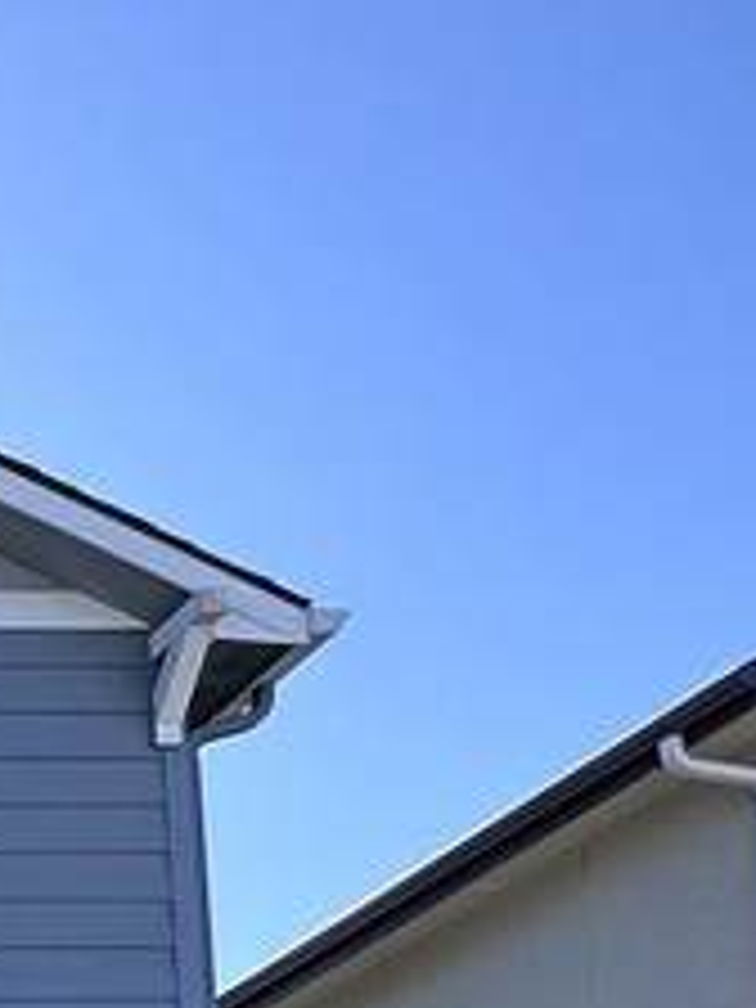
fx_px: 2330
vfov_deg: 20.6
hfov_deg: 13.8
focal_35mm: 80
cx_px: -1004
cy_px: 1544
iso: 40
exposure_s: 1/658
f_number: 2.2
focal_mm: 2.22
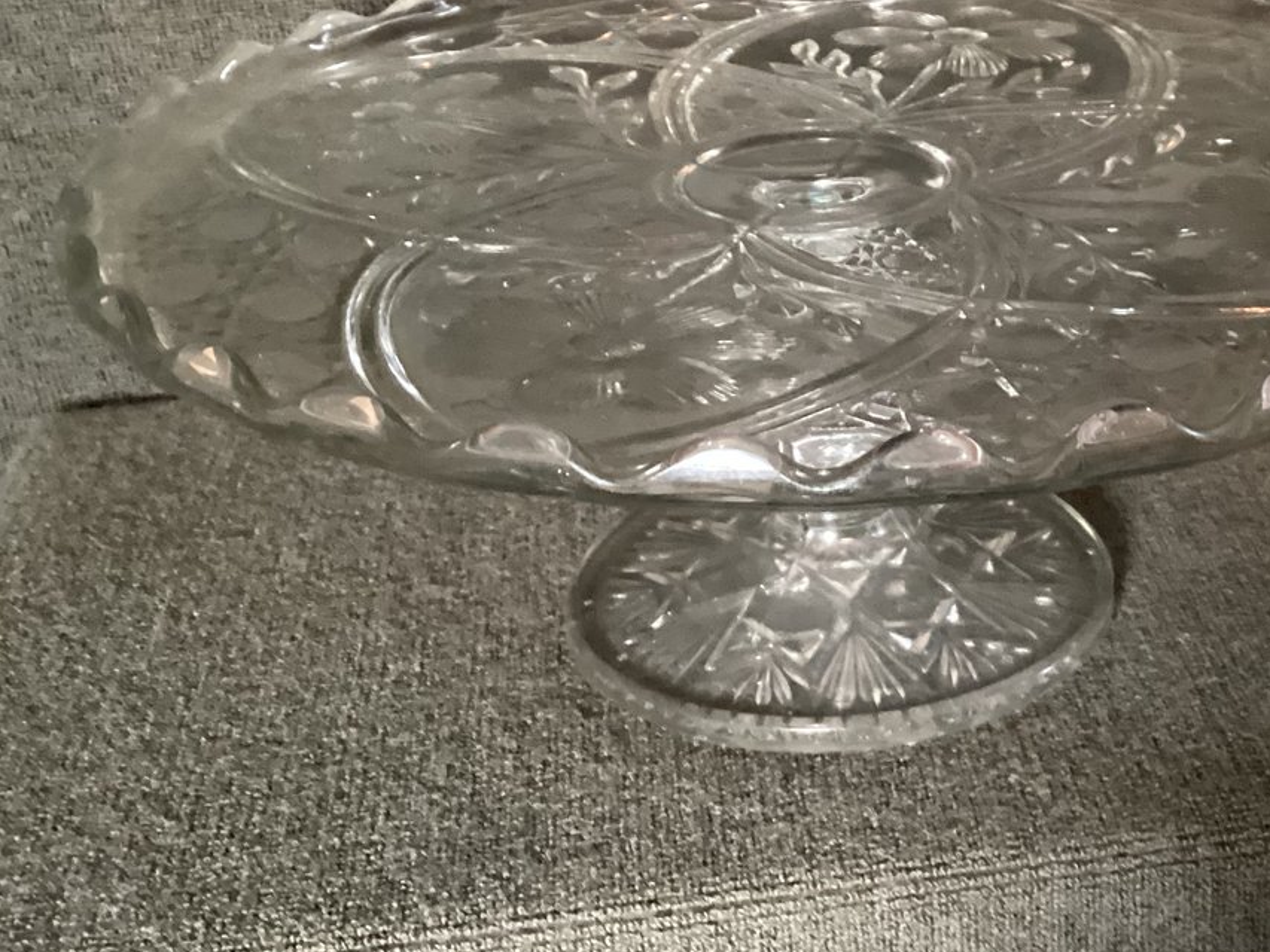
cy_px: 365
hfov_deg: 34.3
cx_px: 936
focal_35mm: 55
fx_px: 2018
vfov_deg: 26.5
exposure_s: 1/25
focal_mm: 3.3
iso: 640
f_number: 2.4
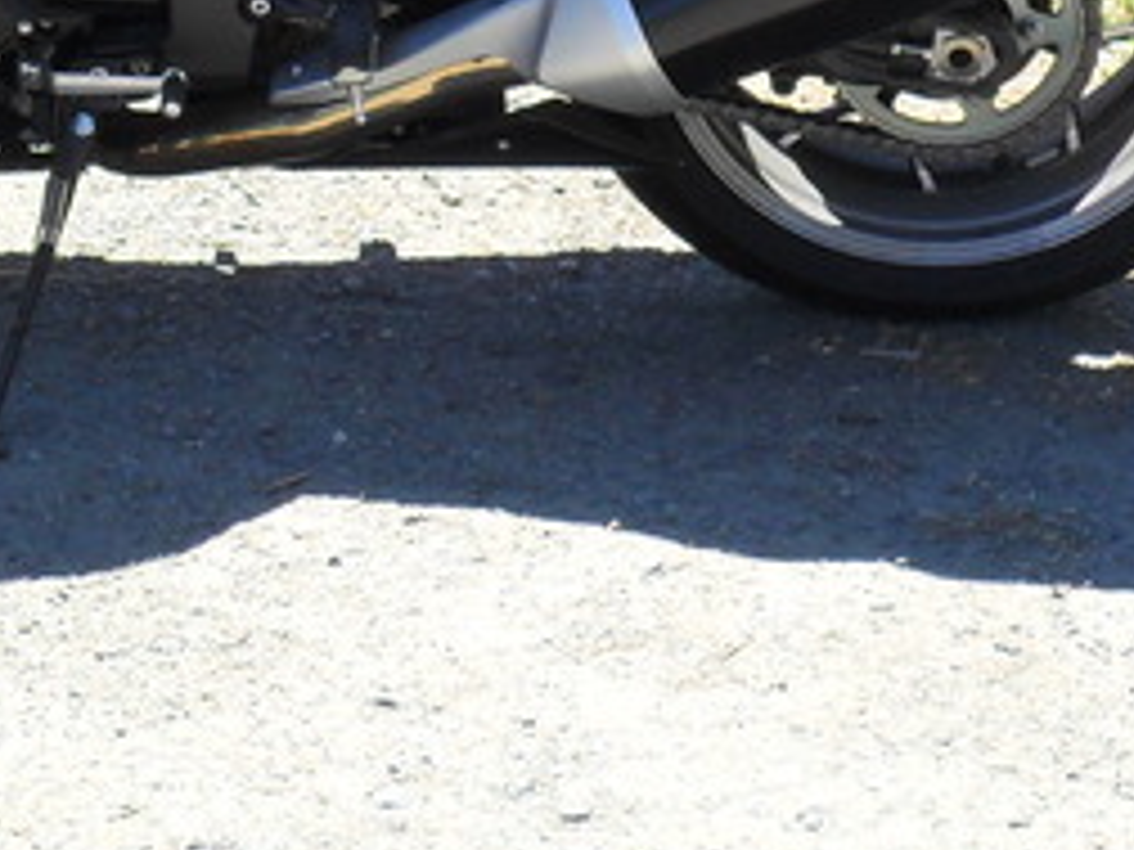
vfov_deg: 8.8
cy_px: -396
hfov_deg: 11.9
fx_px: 5405
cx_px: 32
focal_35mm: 165
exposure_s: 1/180
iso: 100
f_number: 5
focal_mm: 9.3
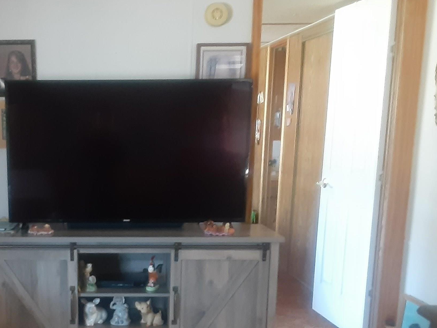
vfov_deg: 28.0
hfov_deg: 36.1
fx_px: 644
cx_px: 81
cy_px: 260
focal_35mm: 51
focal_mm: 2.91
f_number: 1.9
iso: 320
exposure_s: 1/24
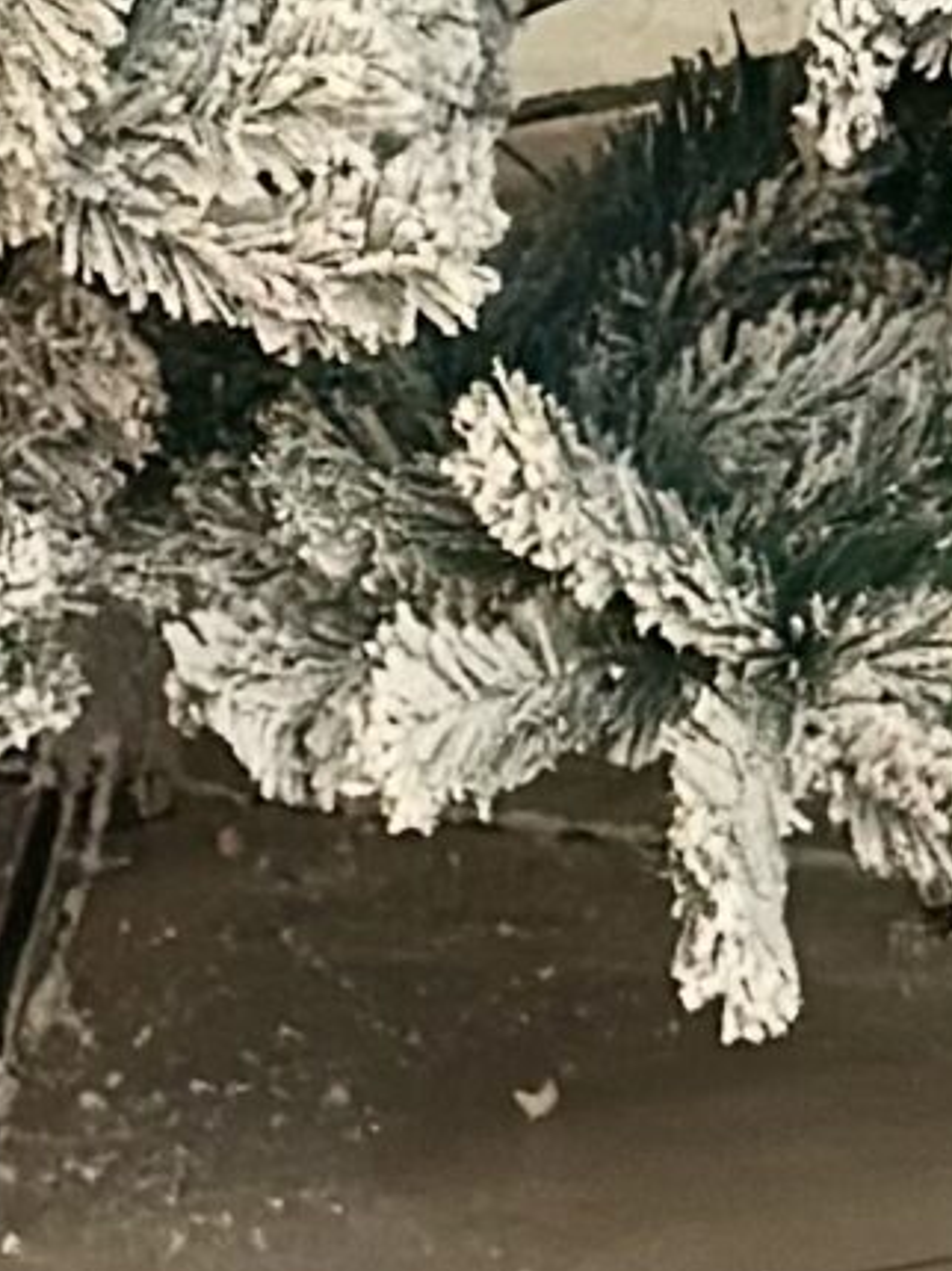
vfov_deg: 6.4
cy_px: -2326
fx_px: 10498
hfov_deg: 5.2
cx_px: 95
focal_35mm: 286
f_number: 1.78
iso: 400
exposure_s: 1/33
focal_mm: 6.86
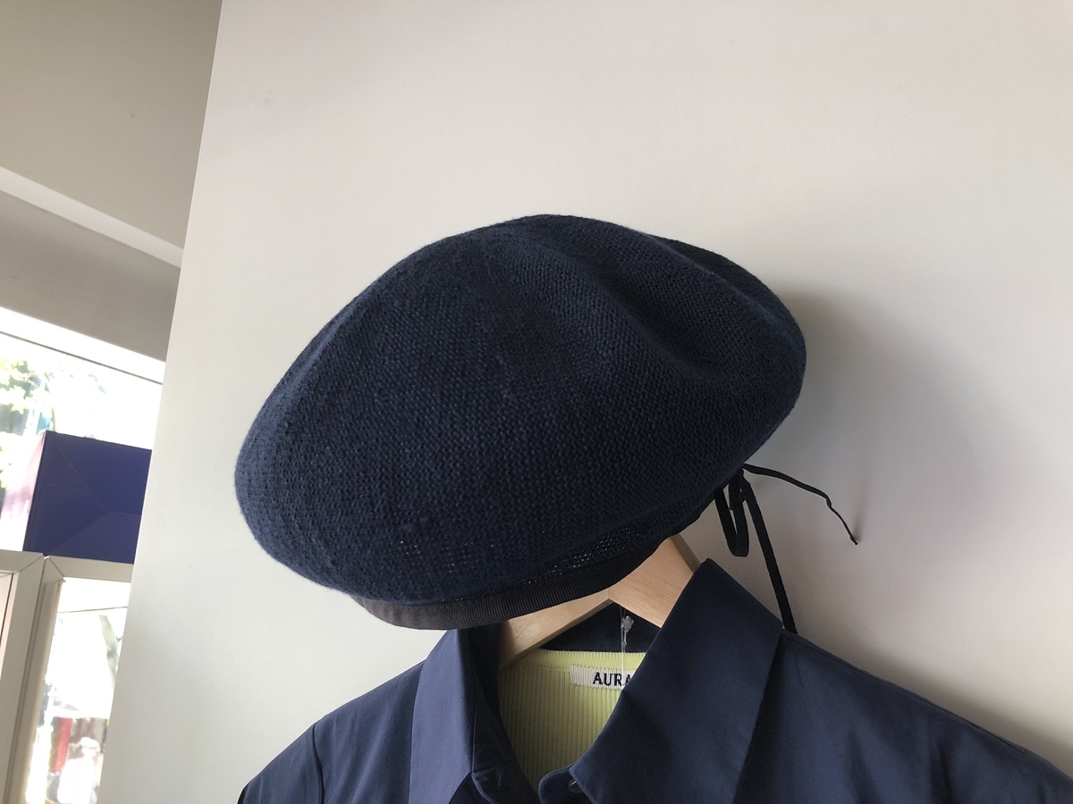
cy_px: 402
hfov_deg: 63.4
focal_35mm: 28
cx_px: 536
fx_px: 868
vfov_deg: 49.7
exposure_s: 1/30
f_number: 1.8
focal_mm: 4
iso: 25
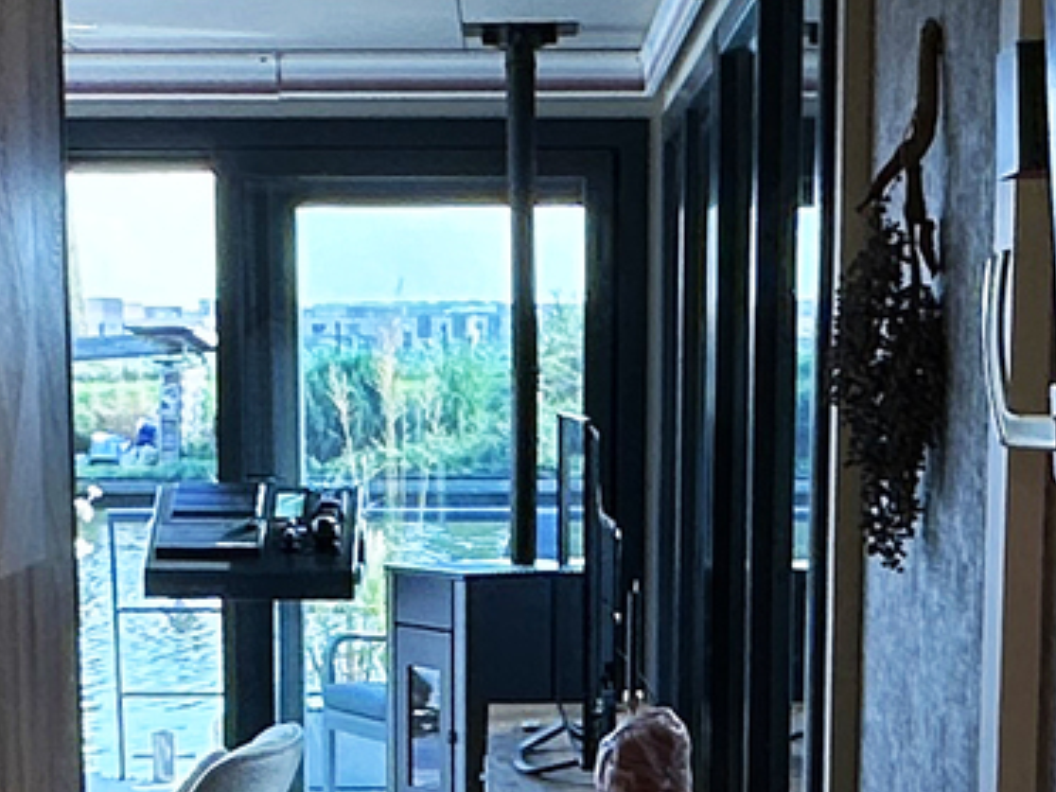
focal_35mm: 94
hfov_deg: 20.9
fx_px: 2868
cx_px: 497
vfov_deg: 15.3
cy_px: 893
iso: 50
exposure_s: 1/170
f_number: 2.2
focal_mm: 2.22
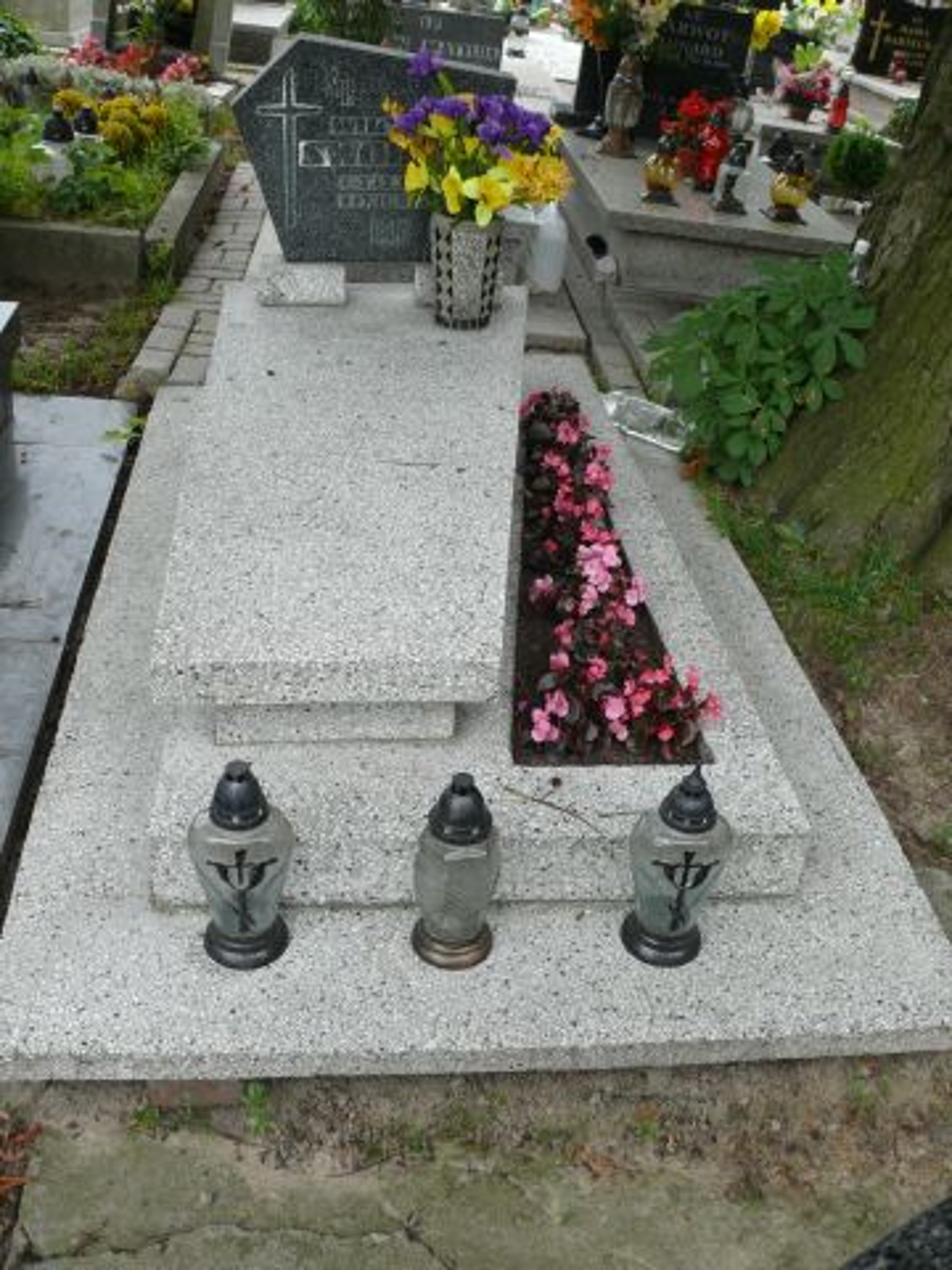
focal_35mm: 35
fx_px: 1283
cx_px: 476
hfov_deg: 40.7
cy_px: 635
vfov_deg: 52.6
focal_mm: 7.4
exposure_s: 1/100
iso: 100
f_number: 3.6
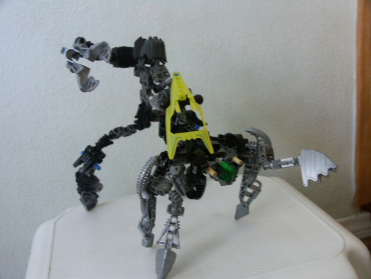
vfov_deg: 38.7
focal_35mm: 37
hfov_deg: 50.1
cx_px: 186
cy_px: 140
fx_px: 397
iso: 100
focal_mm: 9.53
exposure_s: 1/13
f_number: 2.8
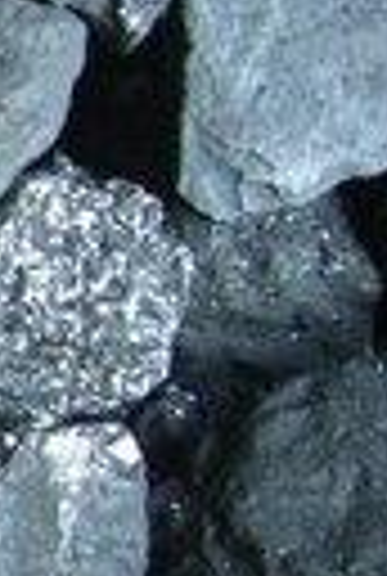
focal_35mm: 154
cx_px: -630
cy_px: 362
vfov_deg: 13.3
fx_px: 2470
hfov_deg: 8.1
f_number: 2.7
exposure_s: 1/50
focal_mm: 6.2
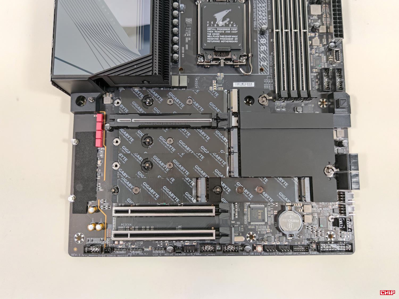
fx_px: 277
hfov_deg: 71.6
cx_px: 200
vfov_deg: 56.8
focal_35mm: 24
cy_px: 150
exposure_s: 1/33
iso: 390
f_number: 1.85
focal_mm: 6.78
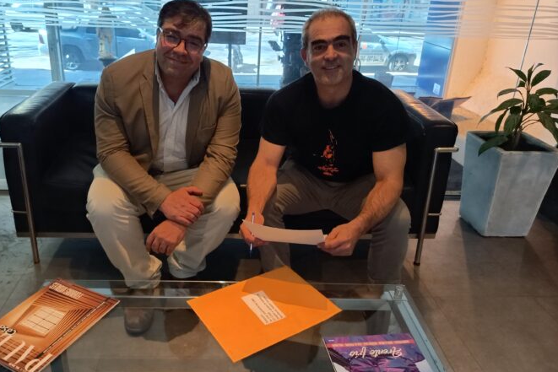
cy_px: 157
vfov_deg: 44.8
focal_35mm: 29
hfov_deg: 63.3
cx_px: 238
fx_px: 450
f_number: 1.7
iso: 464
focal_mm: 5.24
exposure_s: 1/33.3
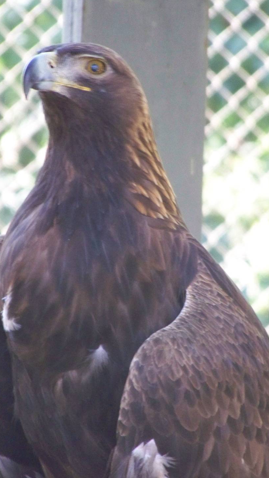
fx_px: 6582
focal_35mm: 519
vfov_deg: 4.2
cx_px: 126
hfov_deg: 2.3
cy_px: 241
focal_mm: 70.2
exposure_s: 1/60
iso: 400
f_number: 4.8
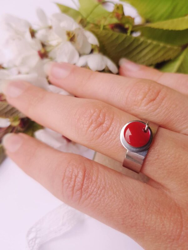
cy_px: 125
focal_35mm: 26
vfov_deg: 67.3
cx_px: 94
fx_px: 188
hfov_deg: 53.1
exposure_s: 1/536
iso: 40
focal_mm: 4.2
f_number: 1.7
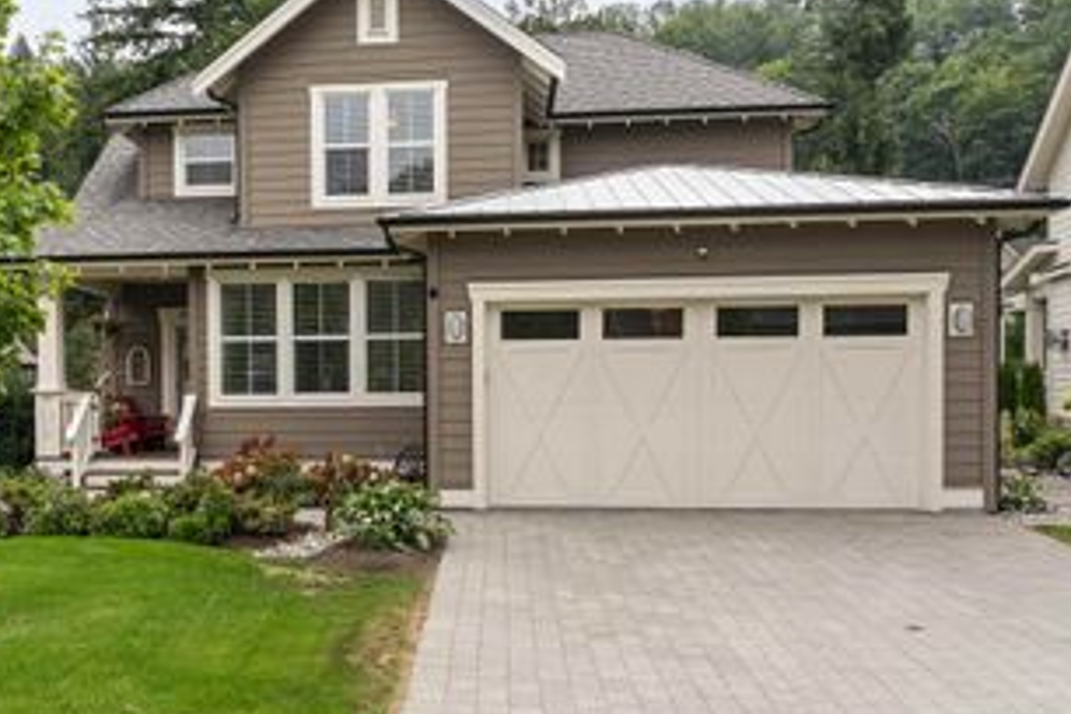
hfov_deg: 51.7
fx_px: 1071
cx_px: 322
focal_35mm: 36
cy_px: 278
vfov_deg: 36.7
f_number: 9
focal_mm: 22
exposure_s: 1/320
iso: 250
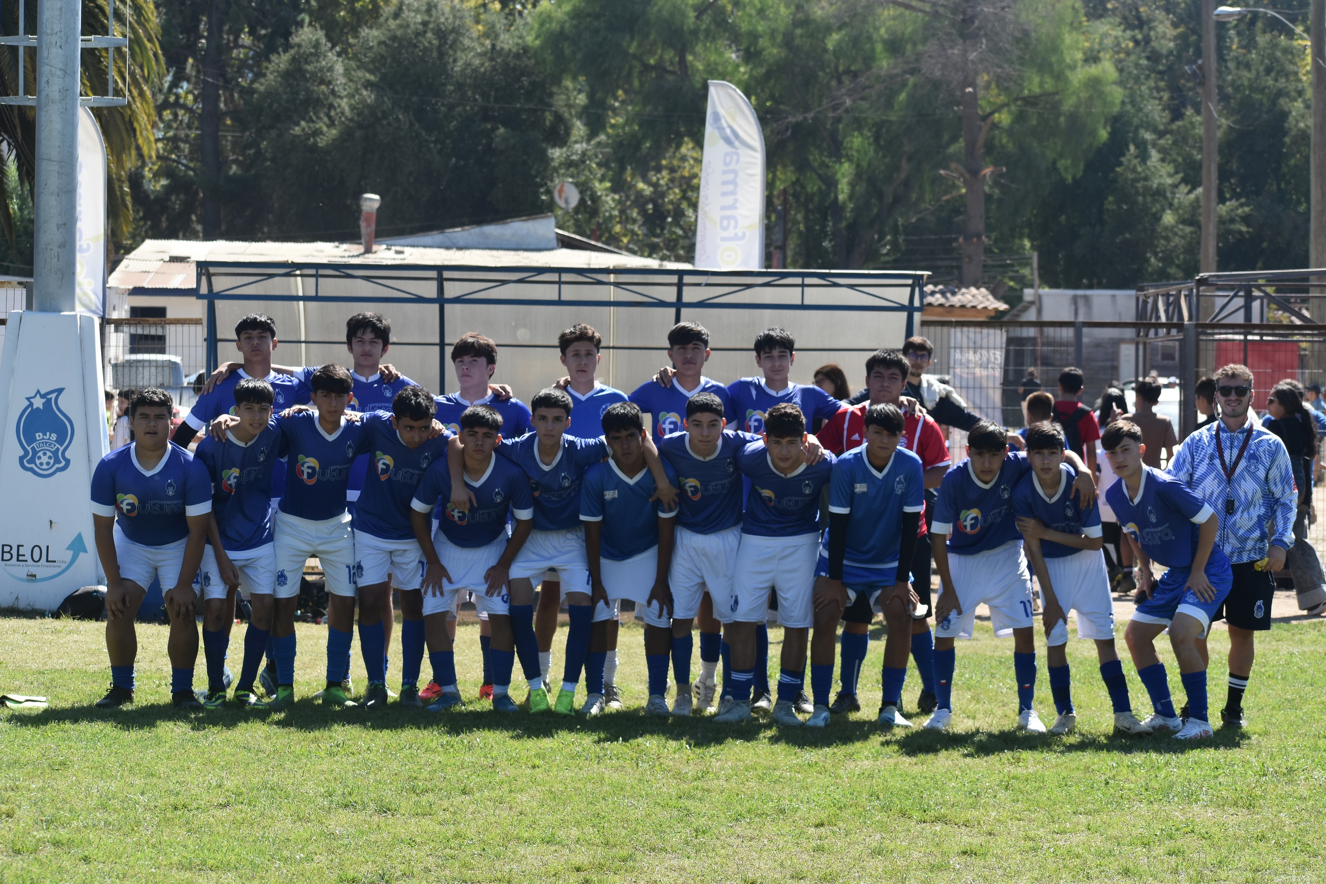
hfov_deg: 19.5
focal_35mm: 105
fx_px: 3867
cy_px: 442
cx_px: 663
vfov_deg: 13.0
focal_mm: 70
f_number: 5.6
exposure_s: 1/500
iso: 200
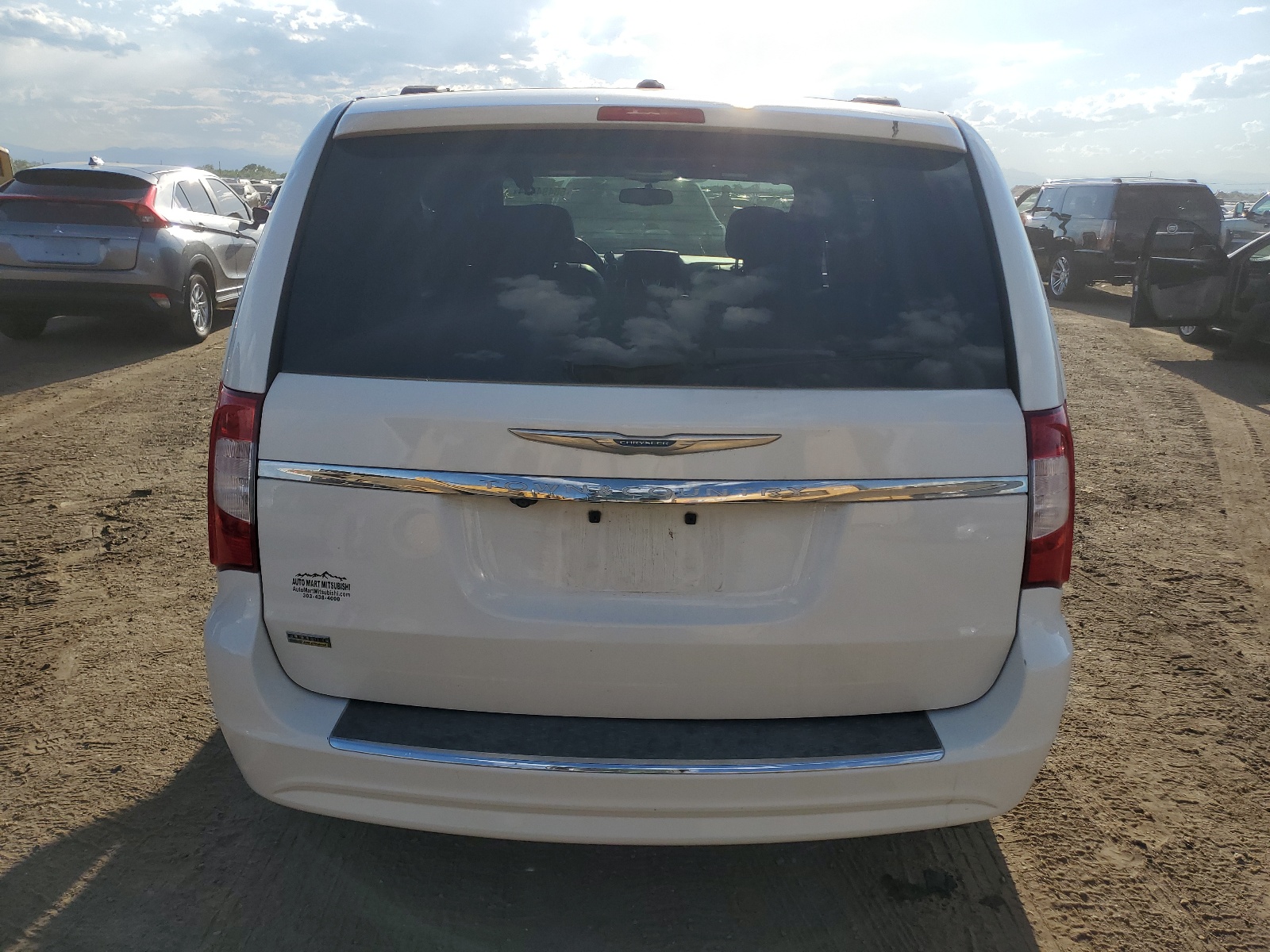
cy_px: 476
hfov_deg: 67.3
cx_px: 635
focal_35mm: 26
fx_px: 954
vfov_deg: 53.1
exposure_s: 1/5000
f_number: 1.5
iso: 50
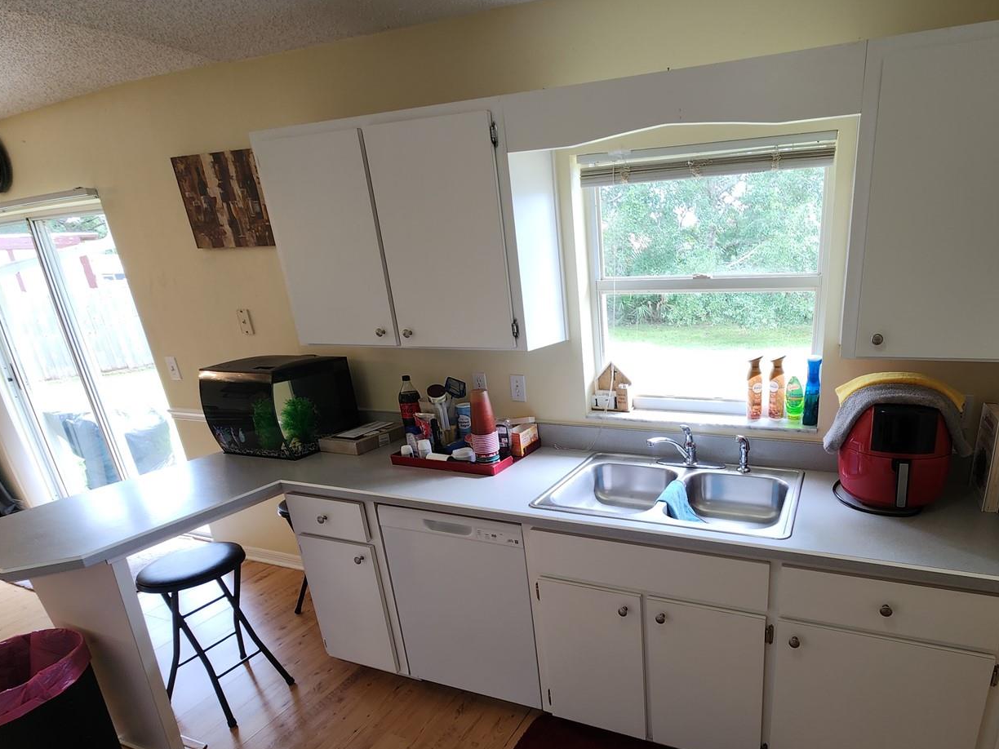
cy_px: 474
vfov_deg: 73.3
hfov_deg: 88.5
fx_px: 491
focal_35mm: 17
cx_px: 647
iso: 80
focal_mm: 2.2
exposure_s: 1/60
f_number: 2.2
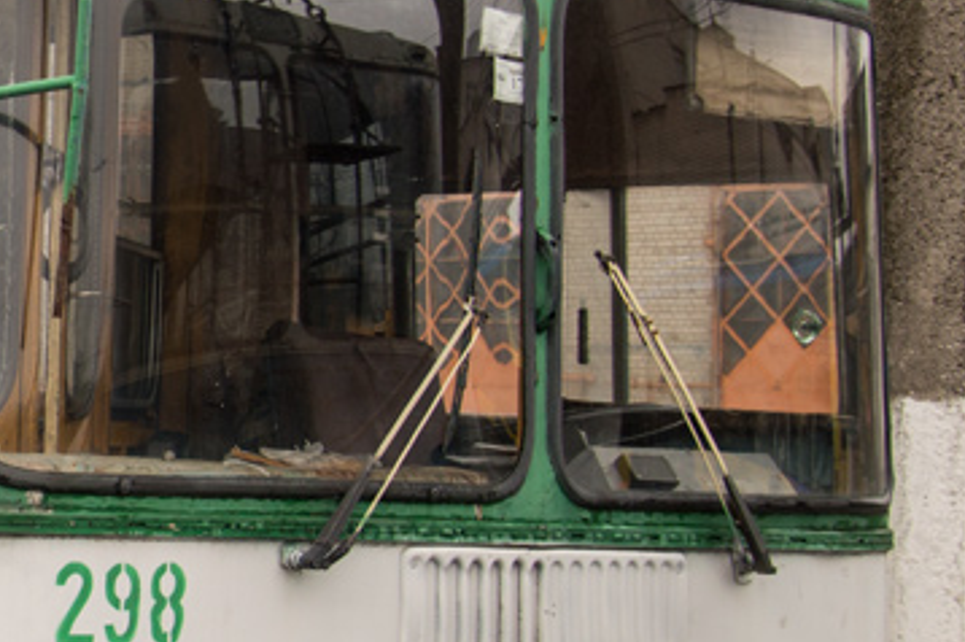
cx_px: -337
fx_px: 3366
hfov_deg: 15.4
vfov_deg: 10.9
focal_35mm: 126
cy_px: 302
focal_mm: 25
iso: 200
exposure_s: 1/800
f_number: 5.6
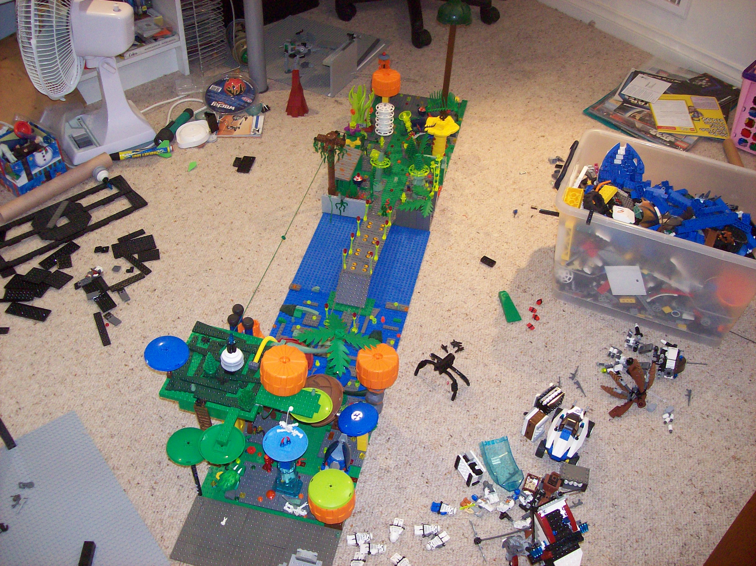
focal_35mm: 36
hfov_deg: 51.4
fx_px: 786
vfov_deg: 39.6
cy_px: 283
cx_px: 378
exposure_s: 1/64
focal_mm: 6
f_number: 2.7
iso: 140
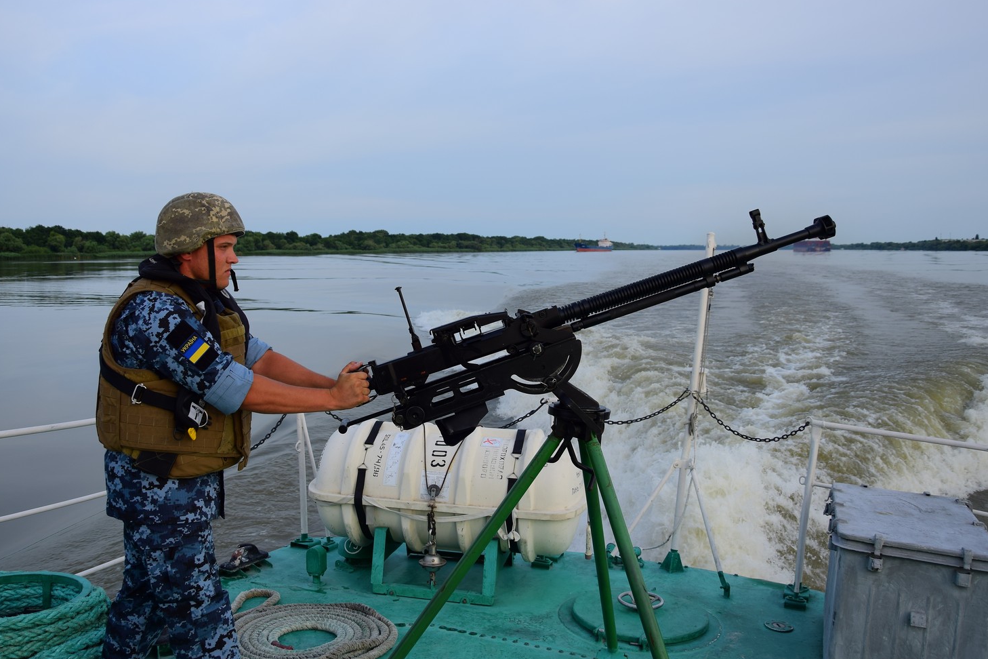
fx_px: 823
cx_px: 477
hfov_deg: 61.9
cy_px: 297
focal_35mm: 30
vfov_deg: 43.6
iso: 100
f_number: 5.6
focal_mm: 18
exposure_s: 1/320
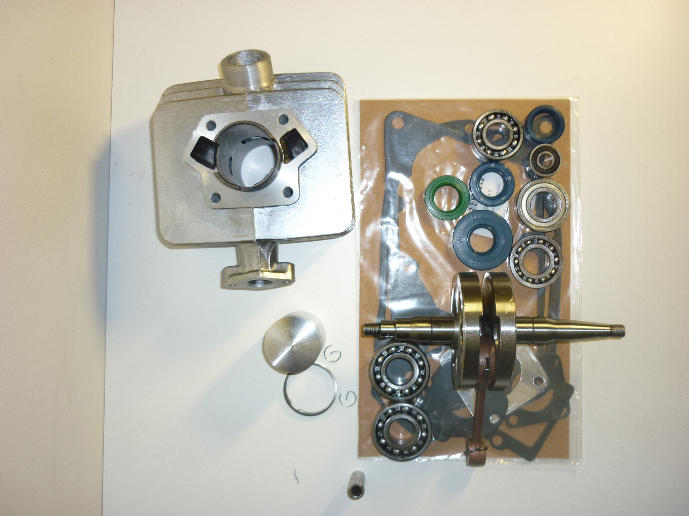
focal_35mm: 33
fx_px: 657
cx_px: 344
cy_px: 258
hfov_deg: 55.4
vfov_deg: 42.9
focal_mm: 5.5
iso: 100
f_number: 2.8
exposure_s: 1/30
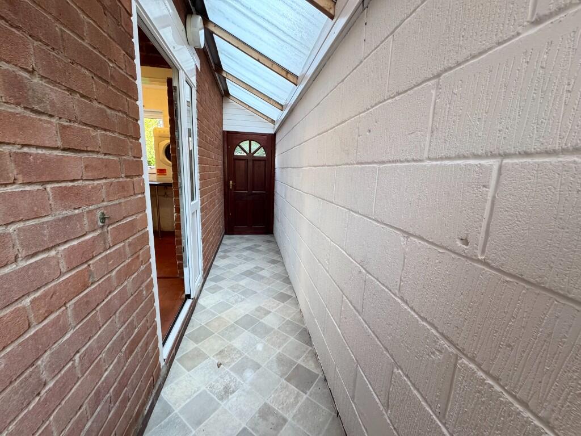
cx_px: 290
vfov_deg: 85.7
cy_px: 218
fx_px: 235
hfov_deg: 102.1
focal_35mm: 14
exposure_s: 1/100
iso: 320
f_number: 2.2
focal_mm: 2.22
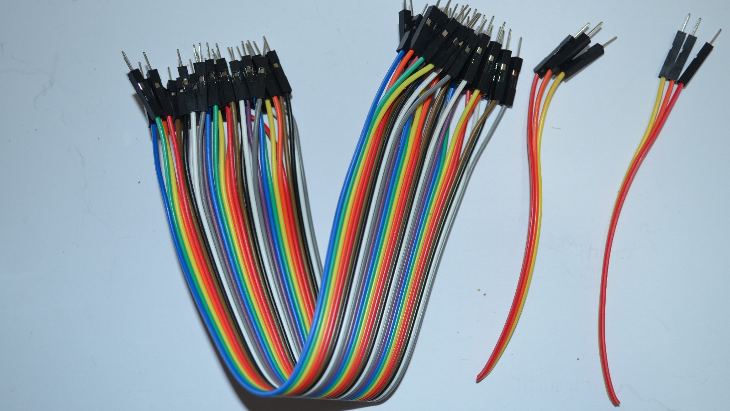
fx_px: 929
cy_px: 190
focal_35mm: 48
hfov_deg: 42.9
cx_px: 364
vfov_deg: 24.9
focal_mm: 30
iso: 450
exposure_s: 1/60
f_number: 4.5
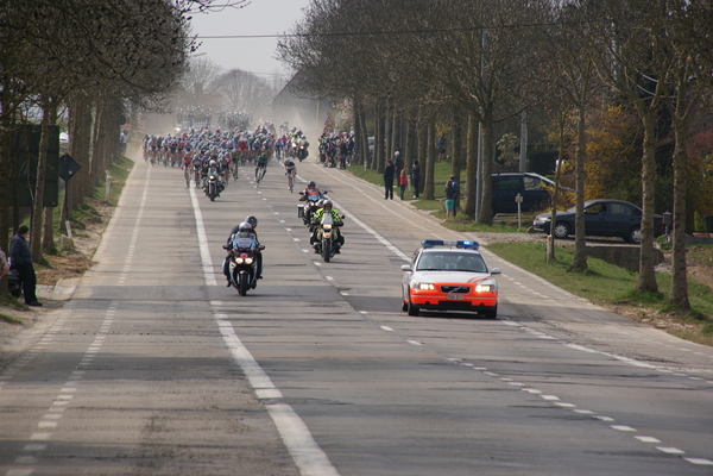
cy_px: 238
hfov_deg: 6.9
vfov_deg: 4.6
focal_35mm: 300
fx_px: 5941
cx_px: 356
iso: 100
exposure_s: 1/400
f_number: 9
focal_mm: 200
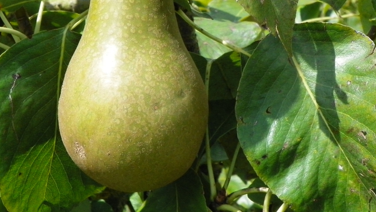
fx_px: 897
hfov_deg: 23.6
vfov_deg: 13.4
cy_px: 46
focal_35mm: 90
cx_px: 156
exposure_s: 1/640
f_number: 5.6
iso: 200
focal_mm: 9.2
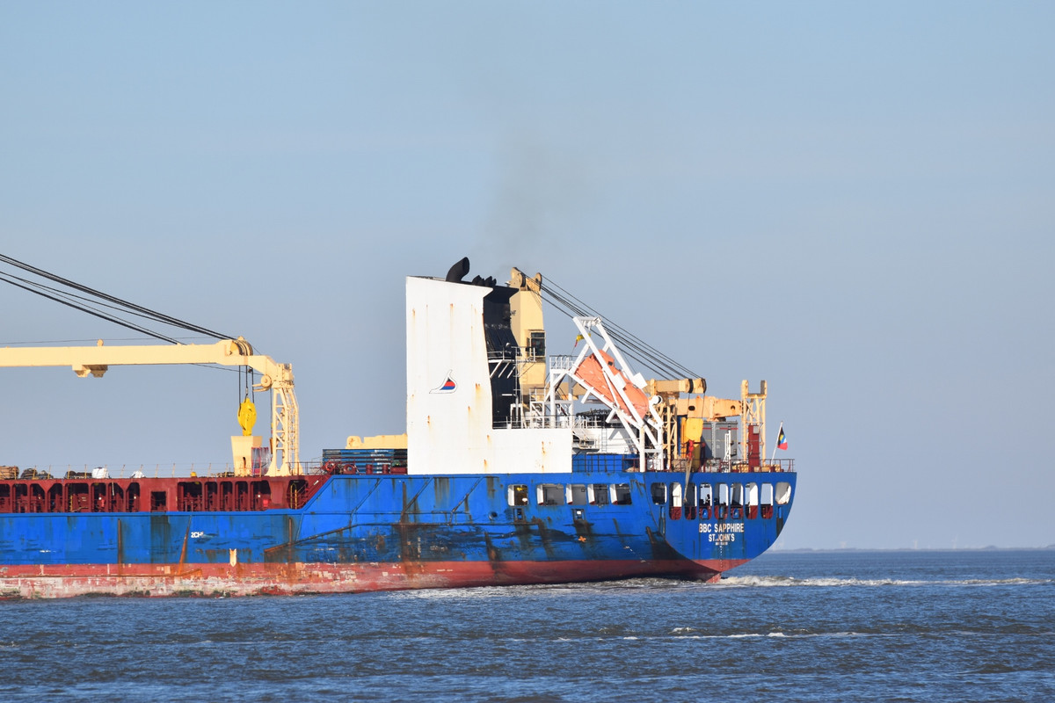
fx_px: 13186
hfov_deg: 4.6
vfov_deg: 3.1
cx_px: 528
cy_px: 352
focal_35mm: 450
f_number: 8
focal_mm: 300
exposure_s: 1/1000
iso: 200
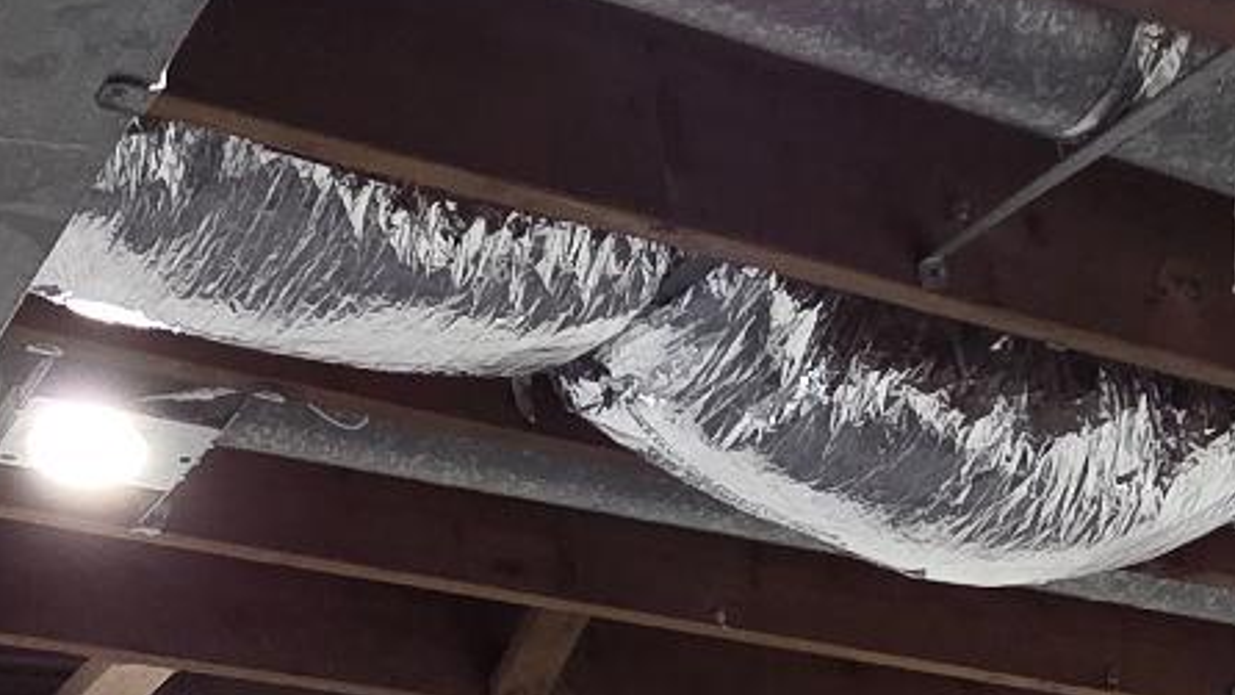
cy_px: 1648
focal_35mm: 65
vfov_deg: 13.6
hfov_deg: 32.3
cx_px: 546
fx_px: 2129
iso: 500
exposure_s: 1/60
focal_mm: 2.2
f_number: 2.2
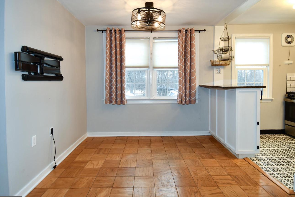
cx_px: 150
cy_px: 98
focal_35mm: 20
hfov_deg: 84.0
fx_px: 164
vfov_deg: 61.9
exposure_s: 1/60
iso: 320
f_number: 4
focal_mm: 12
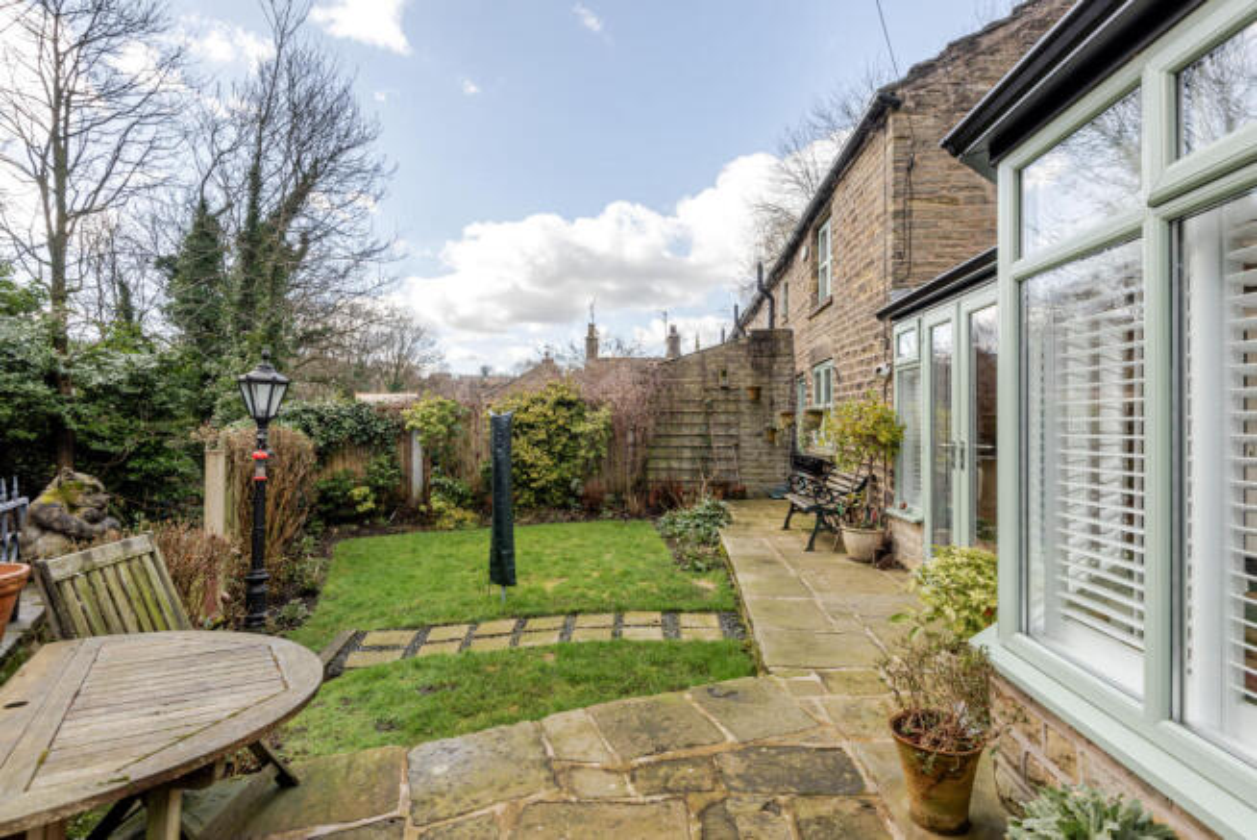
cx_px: 628
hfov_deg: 96.7
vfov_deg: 73.8
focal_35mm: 16
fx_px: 559
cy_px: 420
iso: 100
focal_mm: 16
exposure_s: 1/100
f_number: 8
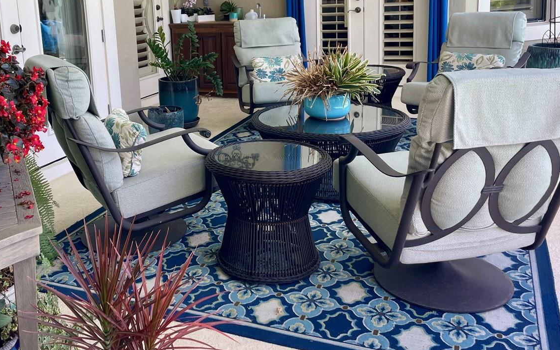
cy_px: 86
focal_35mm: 39
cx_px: 208
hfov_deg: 49.9
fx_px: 595
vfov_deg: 32.1
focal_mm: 4.2
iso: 40
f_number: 1.6
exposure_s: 1/120
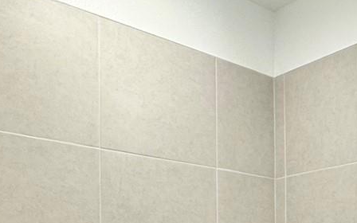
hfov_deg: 34.6
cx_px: 360
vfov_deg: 22.2
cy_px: 280
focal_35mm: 53
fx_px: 516
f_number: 2.2
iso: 250
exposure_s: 1/120
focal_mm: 2.22
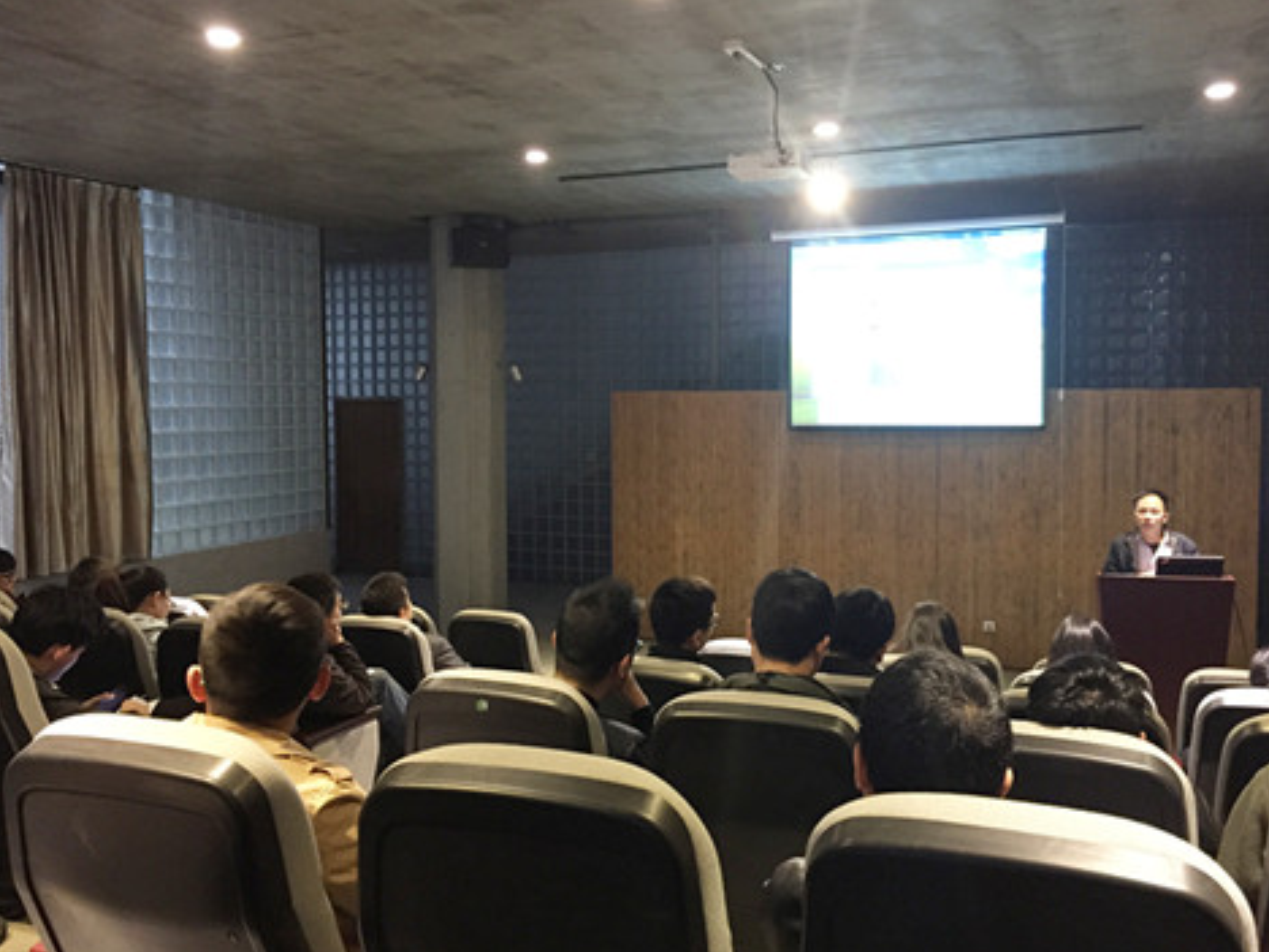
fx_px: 1136
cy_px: 454
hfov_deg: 58.3
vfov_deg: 45.4
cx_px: 670
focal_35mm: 31
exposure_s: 1/17
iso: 250
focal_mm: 4.15
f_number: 2.2
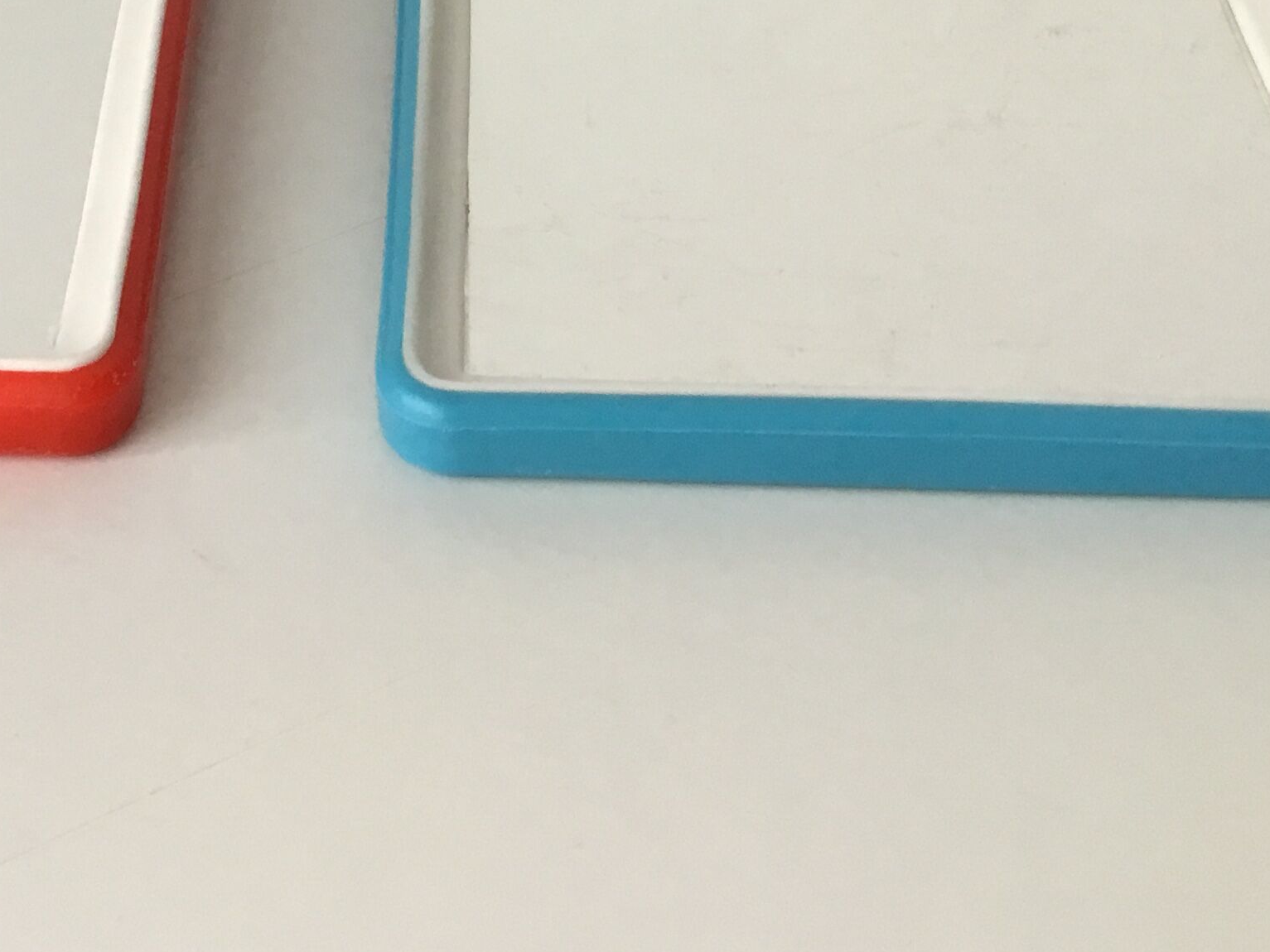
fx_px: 2422
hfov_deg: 29.0
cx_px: 347
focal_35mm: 66
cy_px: 17
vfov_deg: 21.5
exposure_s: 1/33
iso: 40
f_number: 2.4
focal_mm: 3.3
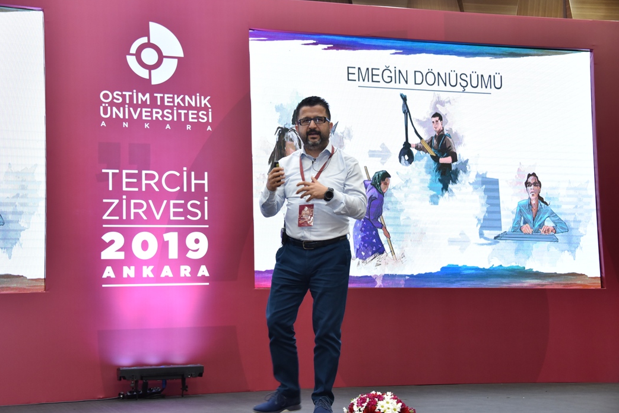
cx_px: 300
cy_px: 210
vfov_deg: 23.4
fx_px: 997
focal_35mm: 58
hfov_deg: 34.5
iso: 2000
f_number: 4.5
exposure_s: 1/100
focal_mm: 56
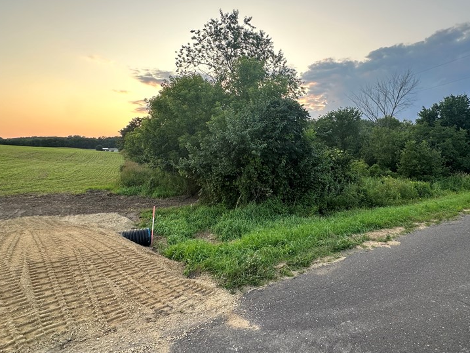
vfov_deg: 65.7
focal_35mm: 20
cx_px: 285
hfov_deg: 80.6
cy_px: 153
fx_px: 272
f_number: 2.2
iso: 64
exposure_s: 1/99
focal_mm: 2.22
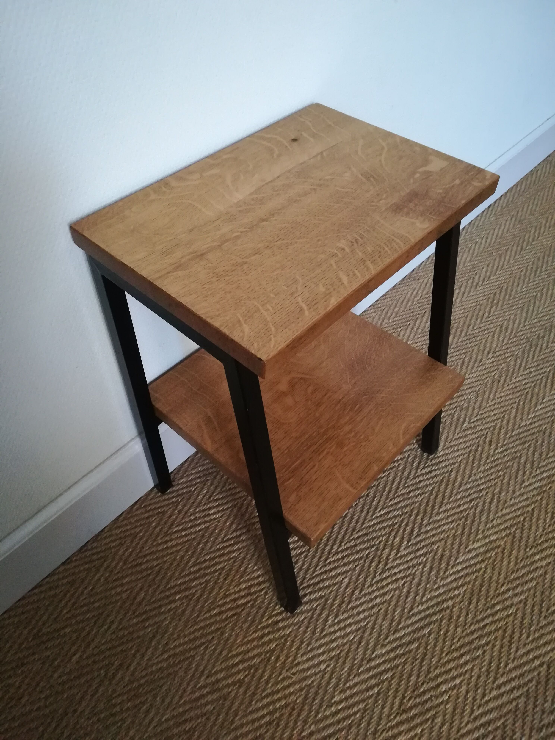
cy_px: 370
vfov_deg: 67.3
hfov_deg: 53.1
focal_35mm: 26
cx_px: 278
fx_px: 556
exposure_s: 1/14.3
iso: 800
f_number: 2.2
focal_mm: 3.83
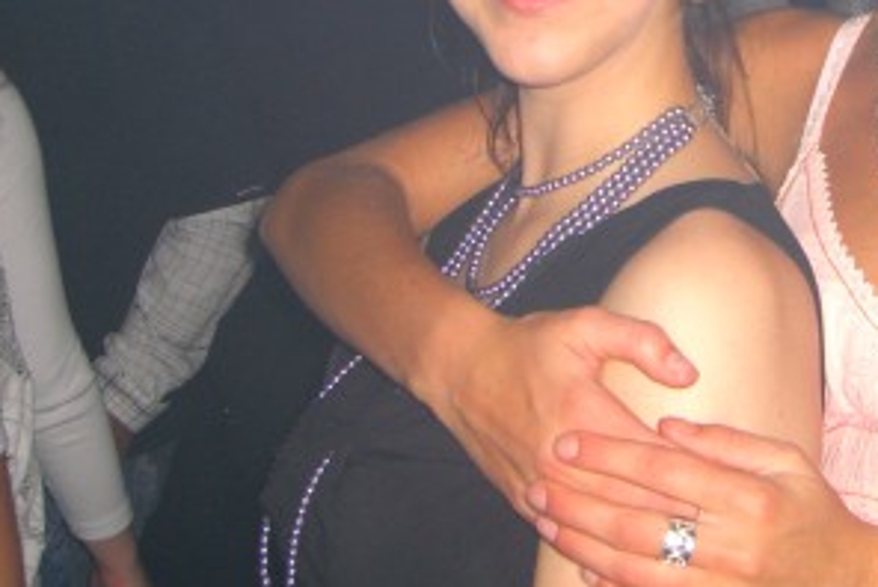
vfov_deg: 16.7
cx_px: 786
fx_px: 1953
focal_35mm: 80
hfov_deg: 24.6
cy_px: 3
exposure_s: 1/60
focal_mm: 7.9
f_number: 2.8
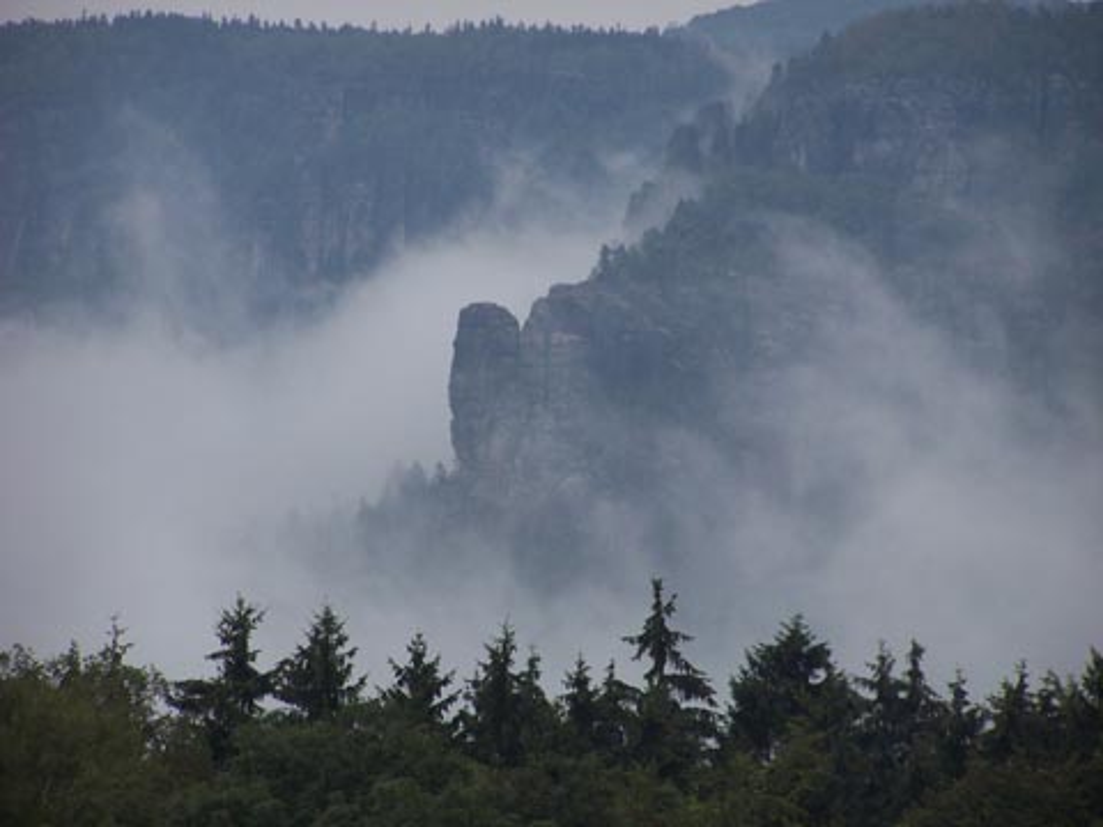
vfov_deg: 4.7
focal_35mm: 317
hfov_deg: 6.3
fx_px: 10101
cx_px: 552
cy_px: 414
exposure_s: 1/250
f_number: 3.6
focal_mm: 52.6
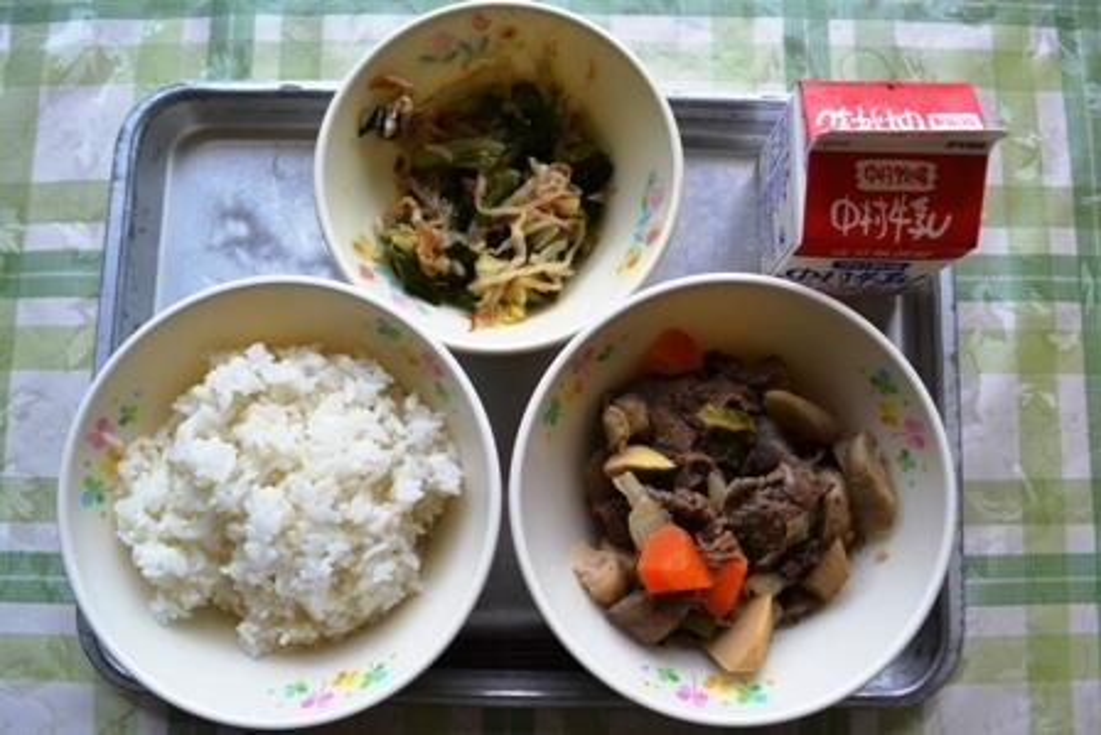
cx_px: 550
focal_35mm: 27
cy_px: 368
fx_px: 826
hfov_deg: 67.4
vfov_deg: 48.0
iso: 180
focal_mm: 18
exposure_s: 1/125
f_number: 5.6
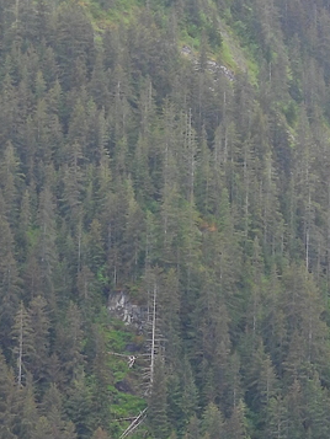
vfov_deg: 6.5
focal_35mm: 305
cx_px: 463
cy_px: 124
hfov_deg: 4.8
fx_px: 3875
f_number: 4
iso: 100
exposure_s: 1/100
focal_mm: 15.2
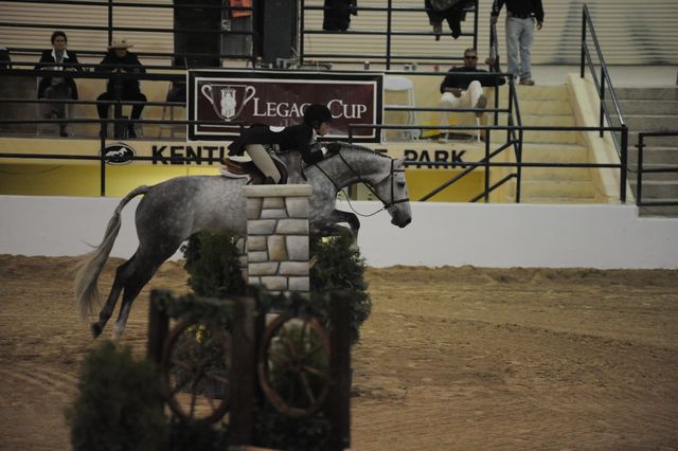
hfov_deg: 10.3
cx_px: 339
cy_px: 226
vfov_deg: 6.9
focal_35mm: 200
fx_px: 3765
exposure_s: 1/500
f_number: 2.8
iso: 6400
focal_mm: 200
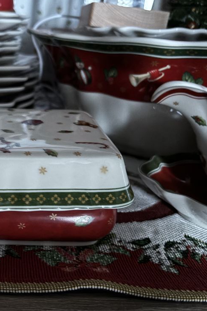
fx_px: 319
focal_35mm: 37
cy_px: 155
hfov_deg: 34.5
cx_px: 34
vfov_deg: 51.9
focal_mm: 5.96
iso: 800
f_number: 1.6
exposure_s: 1/10
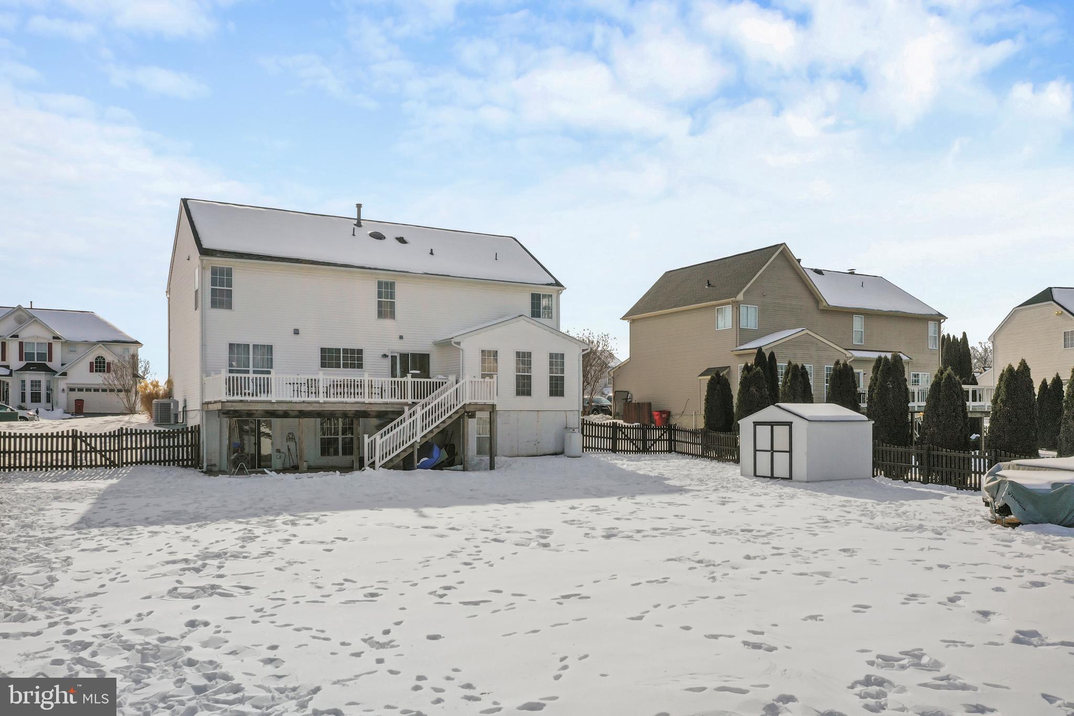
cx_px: 537
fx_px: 835
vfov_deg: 46.4
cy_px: 358
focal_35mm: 28
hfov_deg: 65.5
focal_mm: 10.26
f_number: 8
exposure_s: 1/1250
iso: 100
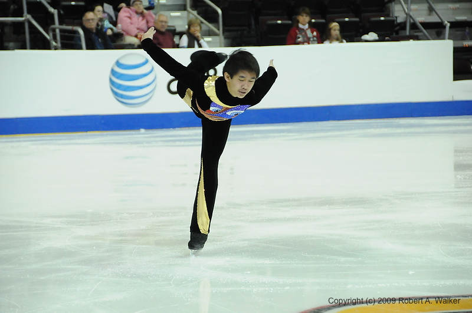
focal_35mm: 195
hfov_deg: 10.6
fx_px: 2553
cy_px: 156
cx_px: 236
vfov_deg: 7.0
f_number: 5.6
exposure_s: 1/800
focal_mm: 130
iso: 3200
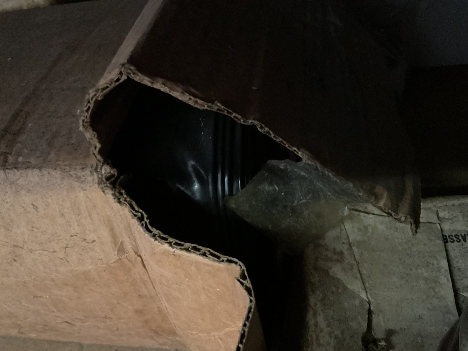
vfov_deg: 48.2
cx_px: 234
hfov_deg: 61.7
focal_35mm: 29
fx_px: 392
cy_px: 176
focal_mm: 3
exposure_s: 1/15
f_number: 1.8
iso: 800
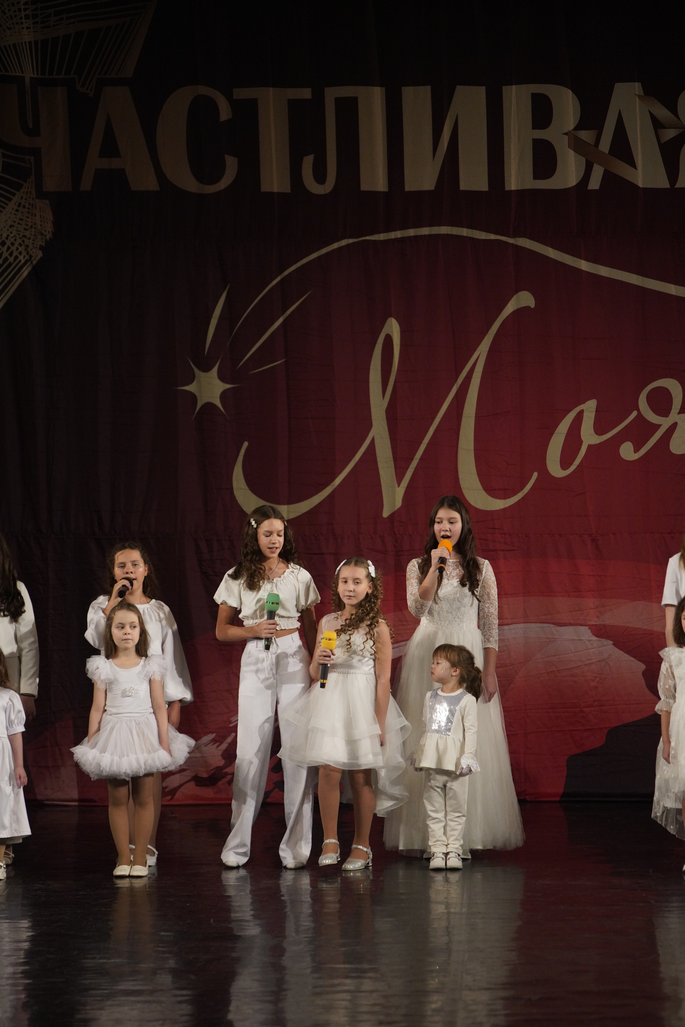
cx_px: 342
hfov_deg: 6.9
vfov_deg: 10.3
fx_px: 5708
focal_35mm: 200
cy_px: 514
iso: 3200
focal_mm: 200
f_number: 3.5
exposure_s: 1/500
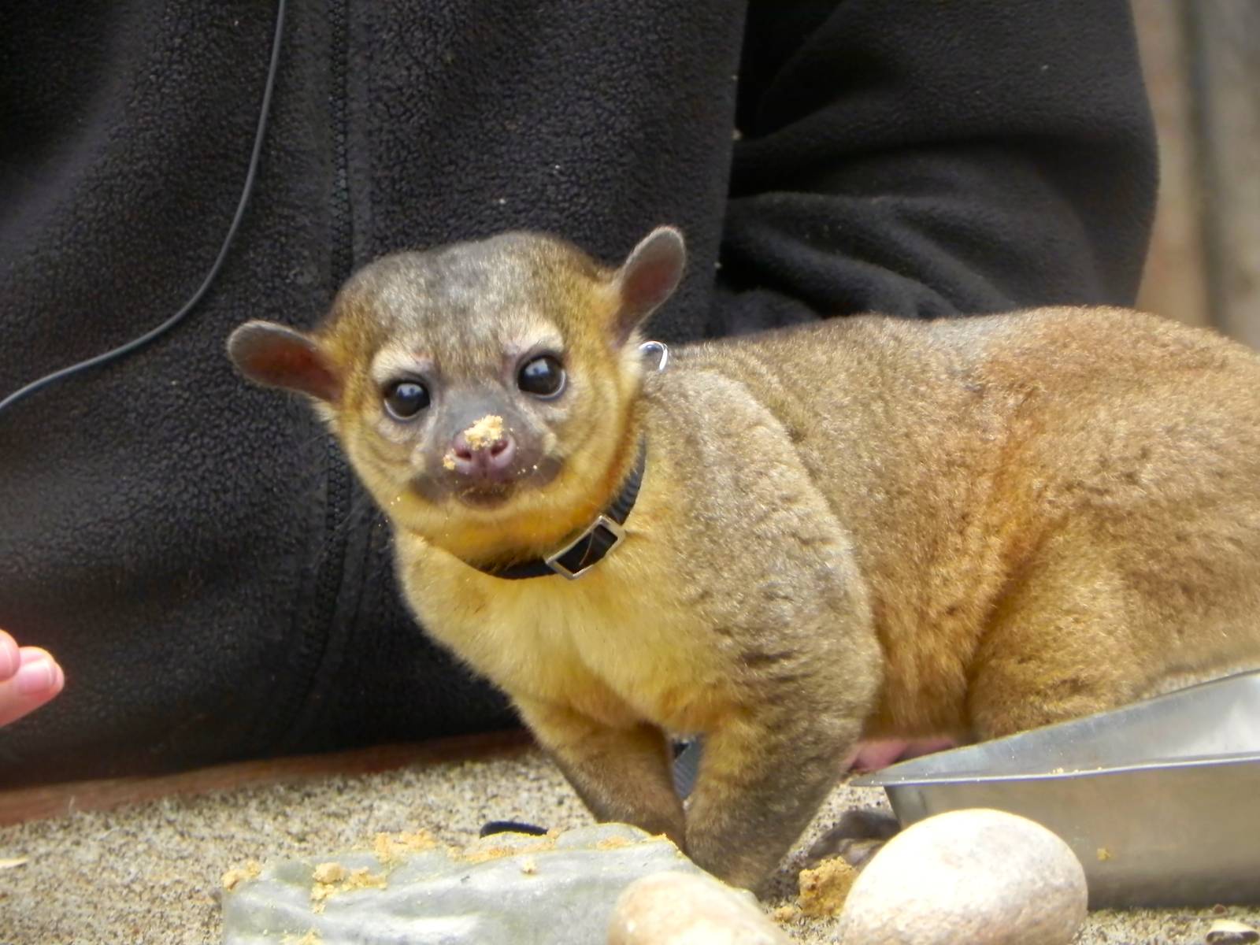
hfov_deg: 6.8
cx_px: 630
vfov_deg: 5.1
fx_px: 10592
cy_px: 472
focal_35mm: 291
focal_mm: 51.8
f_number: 4.5
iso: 160
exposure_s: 1/39.4
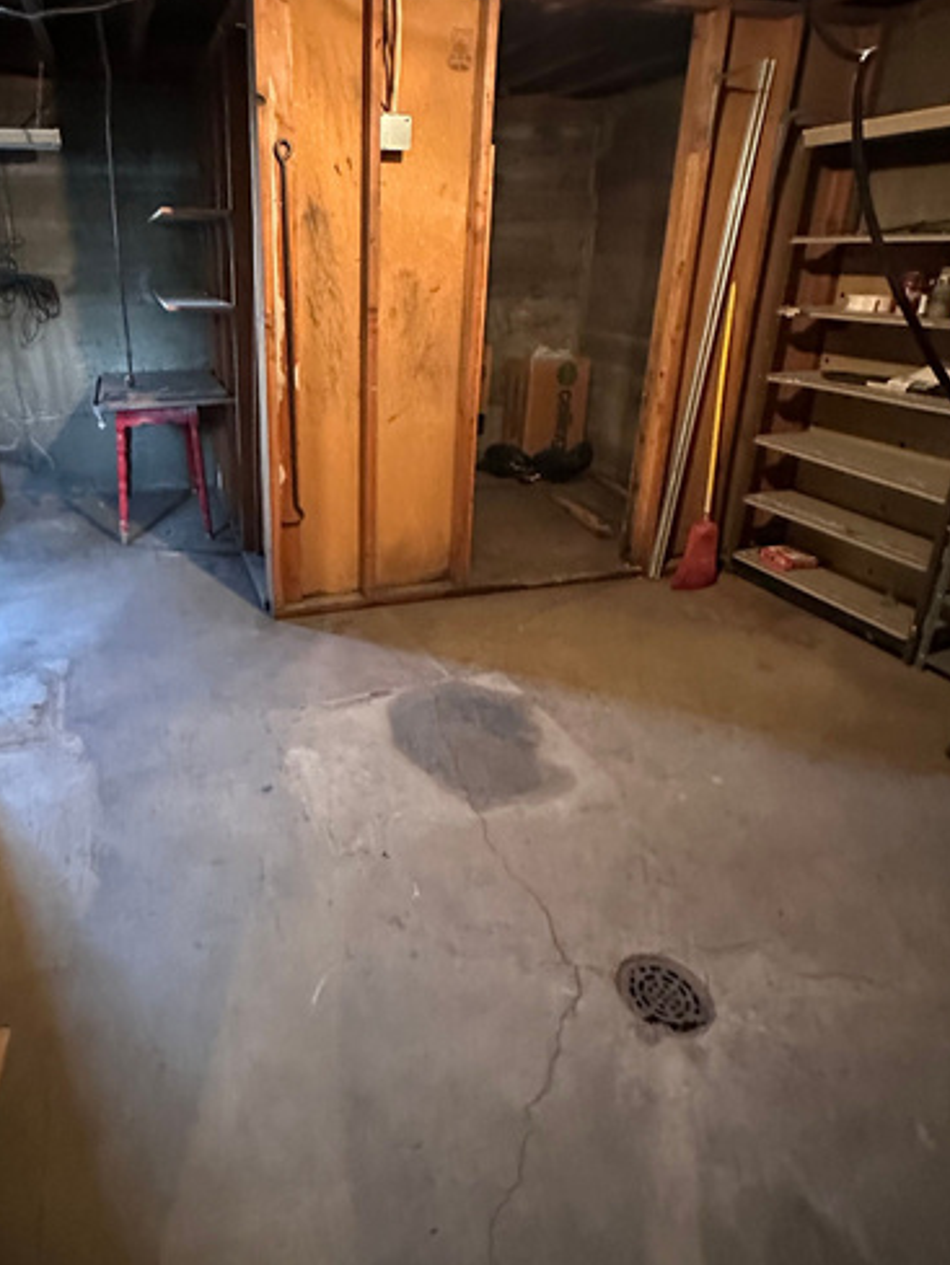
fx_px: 805
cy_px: 541
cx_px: 321
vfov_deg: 75.9
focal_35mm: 22
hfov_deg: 59.8
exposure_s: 1/30
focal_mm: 2.22
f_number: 2.2
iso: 1250
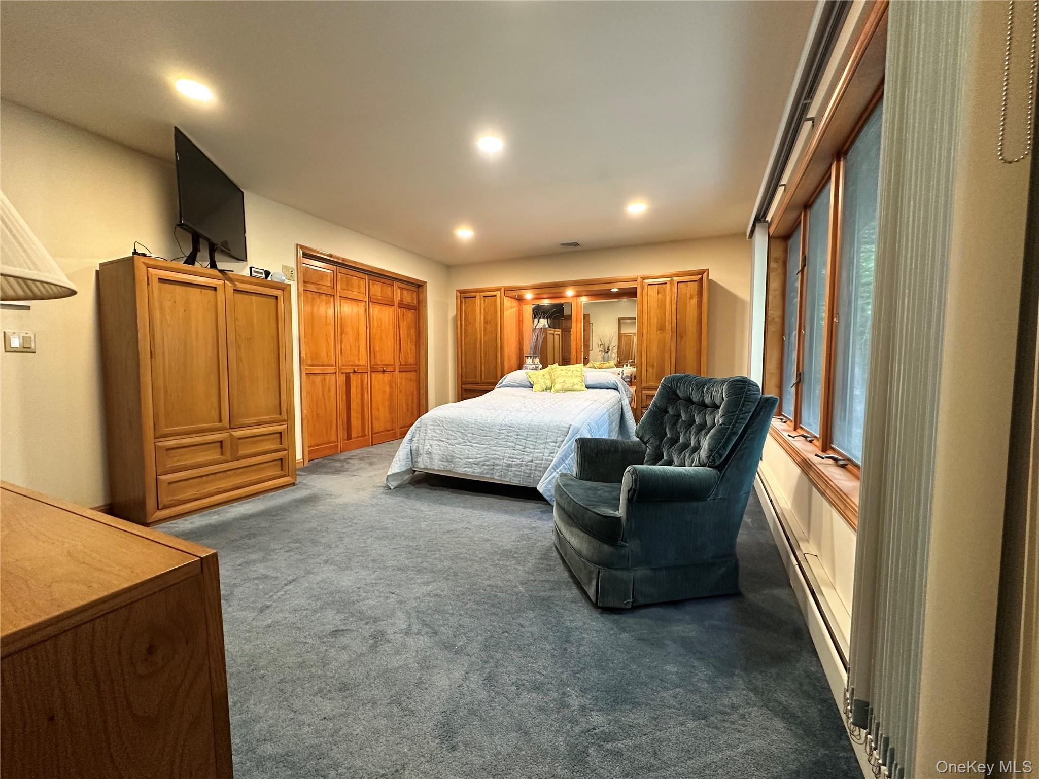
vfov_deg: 85.7
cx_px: 520
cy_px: 390
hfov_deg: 102.1
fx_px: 420
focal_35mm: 14
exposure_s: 1/60
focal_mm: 2.22
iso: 320
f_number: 2.2
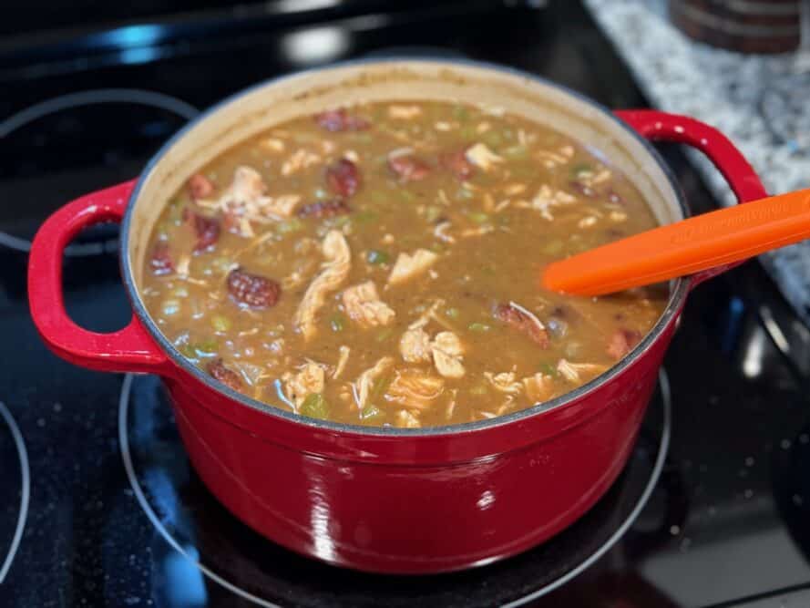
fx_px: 1123
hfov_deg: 39.7
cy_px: 304
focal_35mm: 48
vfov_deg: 30.3
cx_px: 405
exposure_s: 1/40
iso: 200
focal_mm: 6.76
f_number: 1.78
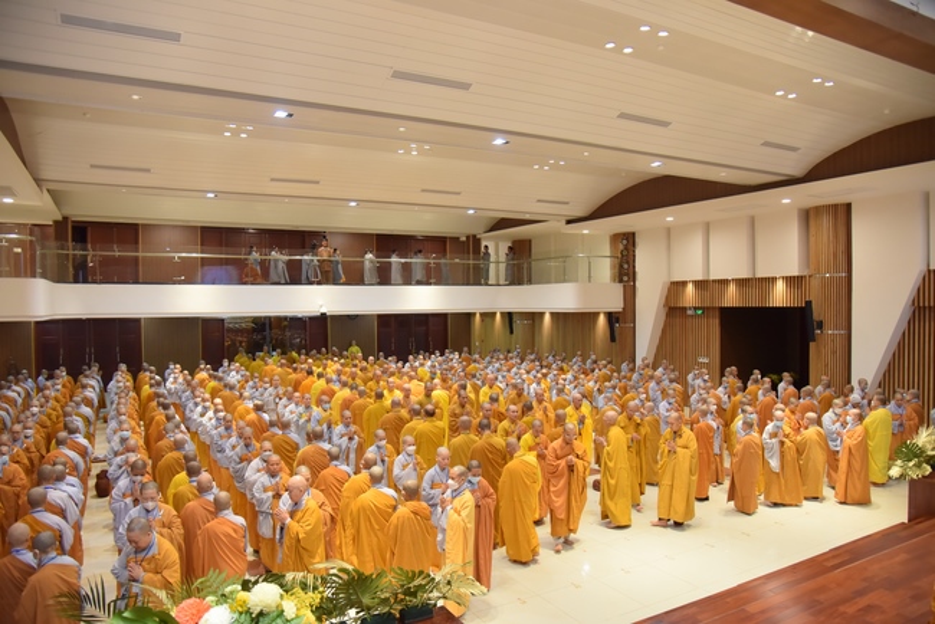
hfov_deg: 73.7
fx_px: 624
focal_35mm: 24
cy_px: 312
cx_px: 468
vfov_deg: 53.2
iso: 1250
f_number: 4
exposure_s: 1/125
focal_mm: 24
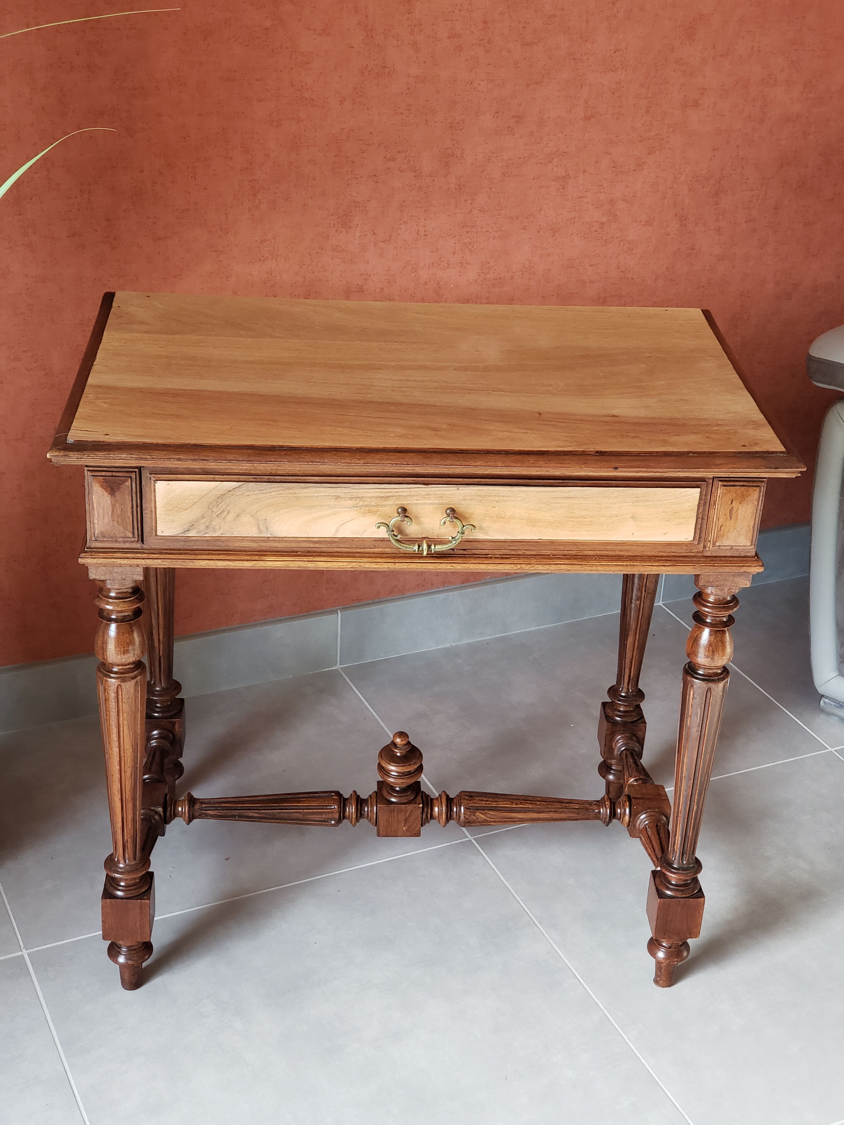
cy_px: 562
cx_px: 422
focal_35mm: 52
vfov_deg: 36.8
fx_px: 1690
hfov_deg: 28.0
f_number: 2.4
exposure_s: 1/30
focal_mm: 6
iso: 160
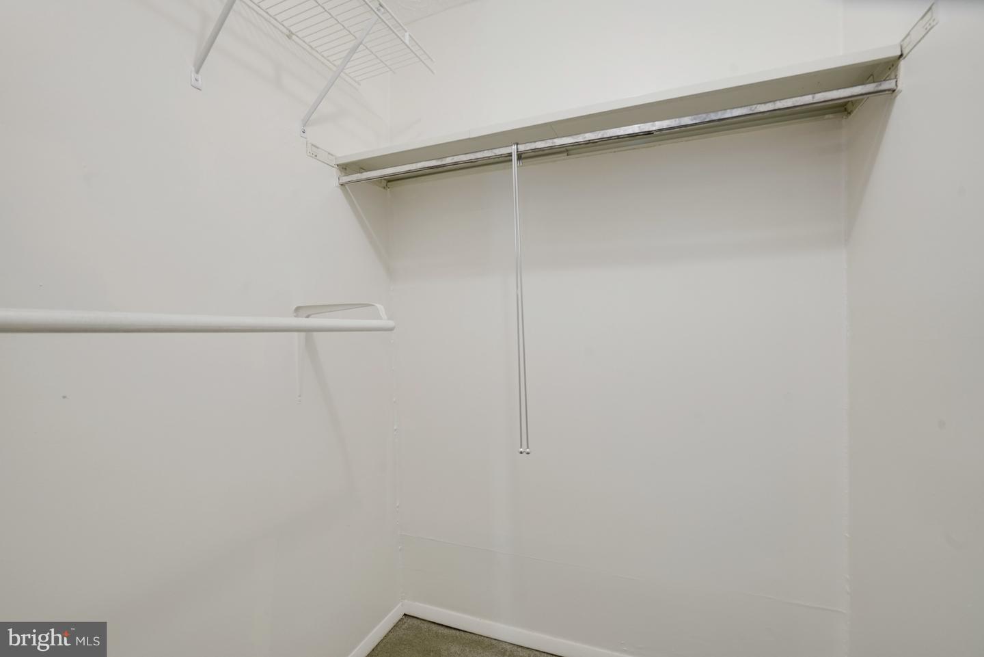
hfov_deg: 96.7
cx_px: 492
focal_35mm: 16
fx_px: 437
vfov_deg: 73.8
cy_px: 328
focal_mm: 16
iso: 1250
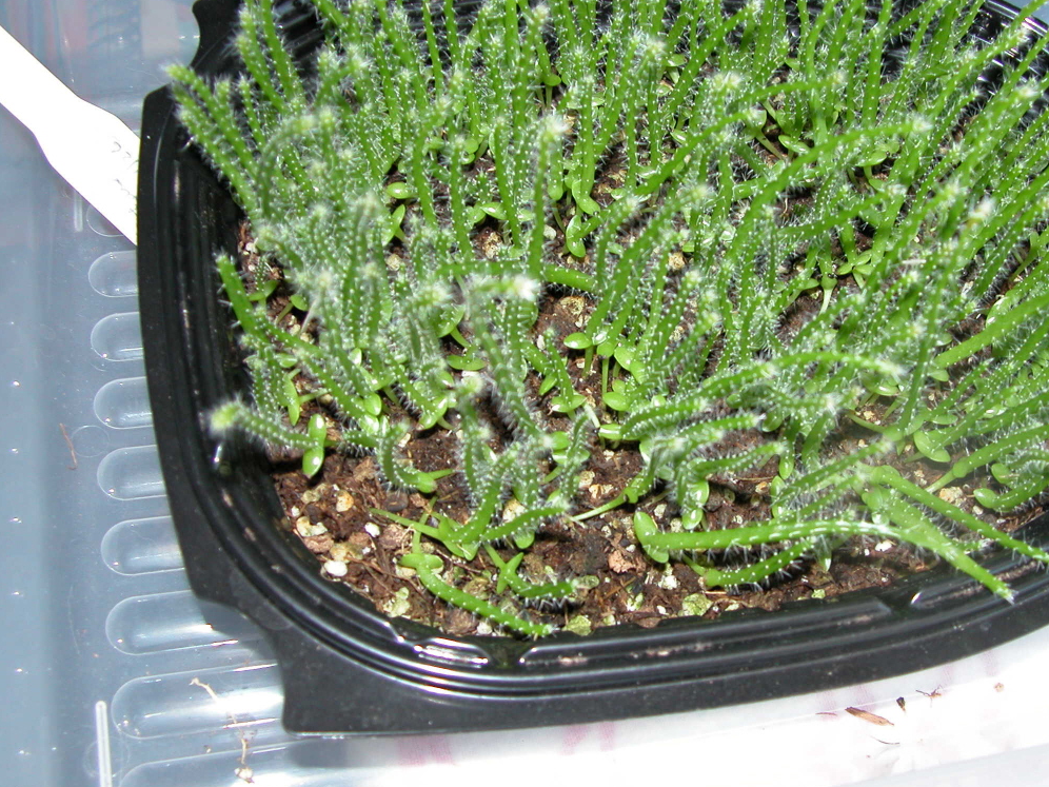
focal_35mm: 45
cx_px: 655
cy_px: 372
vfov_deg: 32.2
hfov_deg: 41.8
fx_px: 1364
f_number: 2.8
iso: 100
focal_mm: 8.9
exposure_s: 1/60
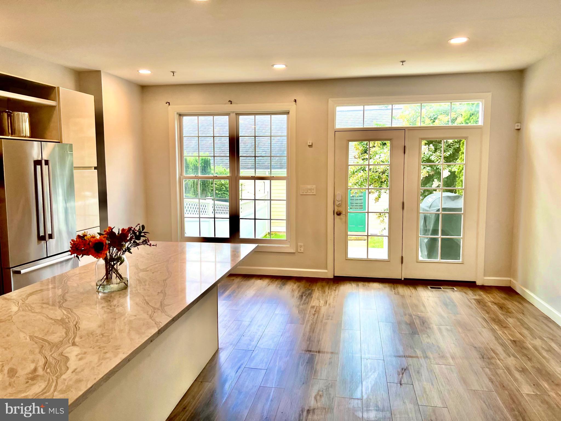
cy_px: 210
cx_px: 280
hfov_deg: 67.3
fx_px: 421
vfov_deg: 53.1
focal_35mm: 26
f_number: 1.5
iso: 40
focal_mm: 5.7
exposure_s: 1/256
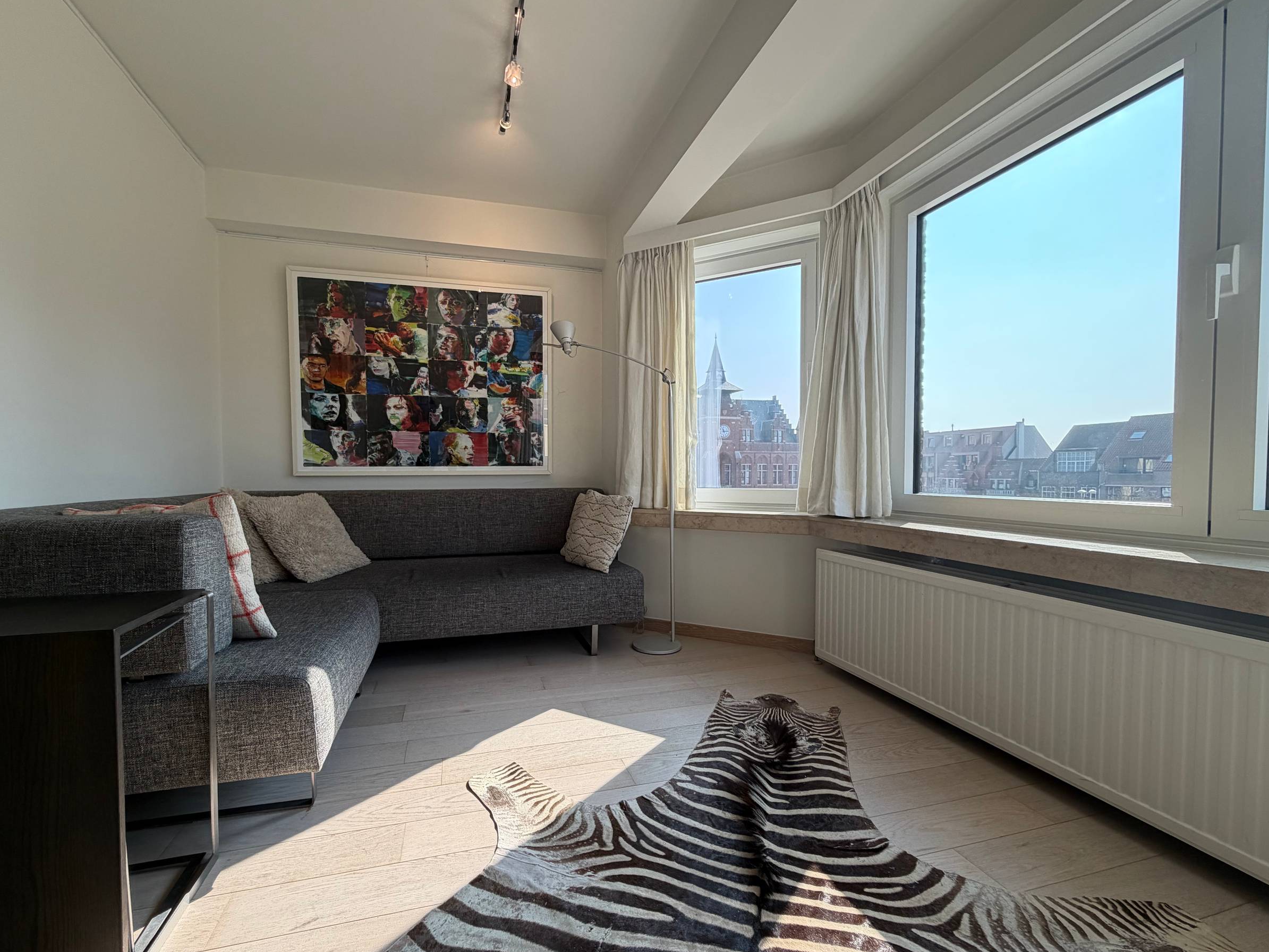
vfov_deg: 81.7
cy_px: 488
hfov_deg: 98.1
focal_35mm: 15
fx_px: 550
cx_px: 603
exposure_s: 1/502
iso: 50
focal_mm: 2.22
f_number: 2.2
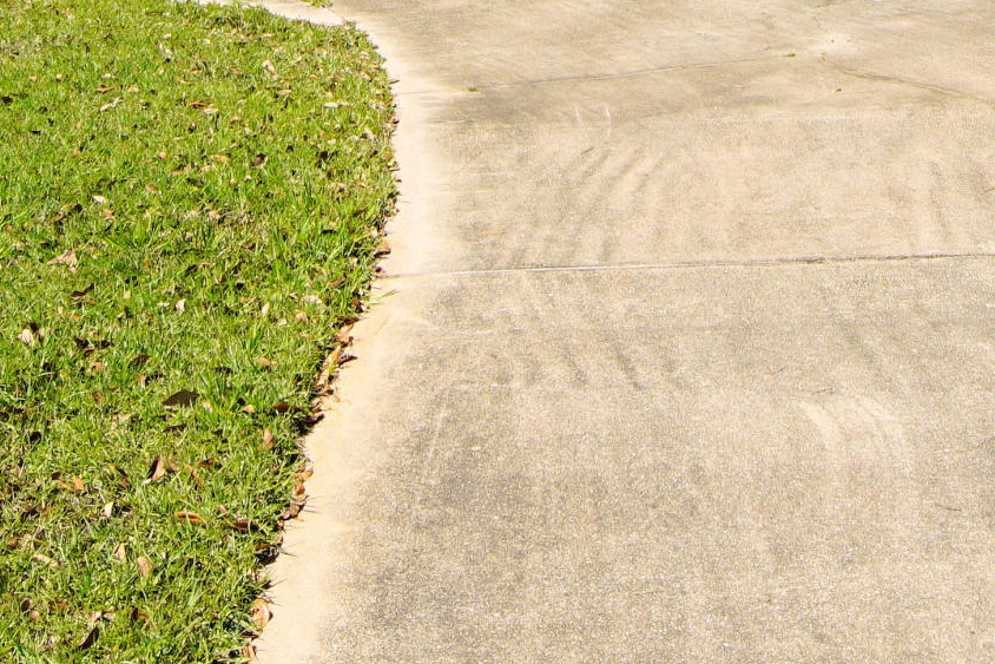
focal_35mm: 64
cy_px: -371
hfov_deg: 31.4
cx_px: 558
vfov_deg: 18.5
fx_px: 1769
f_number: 10
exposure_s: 1/125
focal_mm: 12
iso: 100
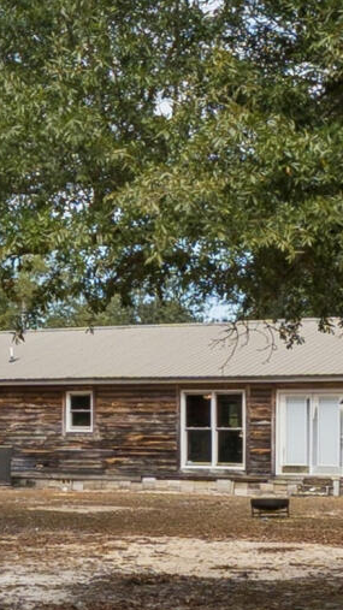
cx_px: 242
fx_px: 1504
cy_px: 403
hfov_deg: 13.0
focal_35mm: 93
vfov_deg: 22.8
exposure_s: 1/100
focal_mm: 10
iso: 100
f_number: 10
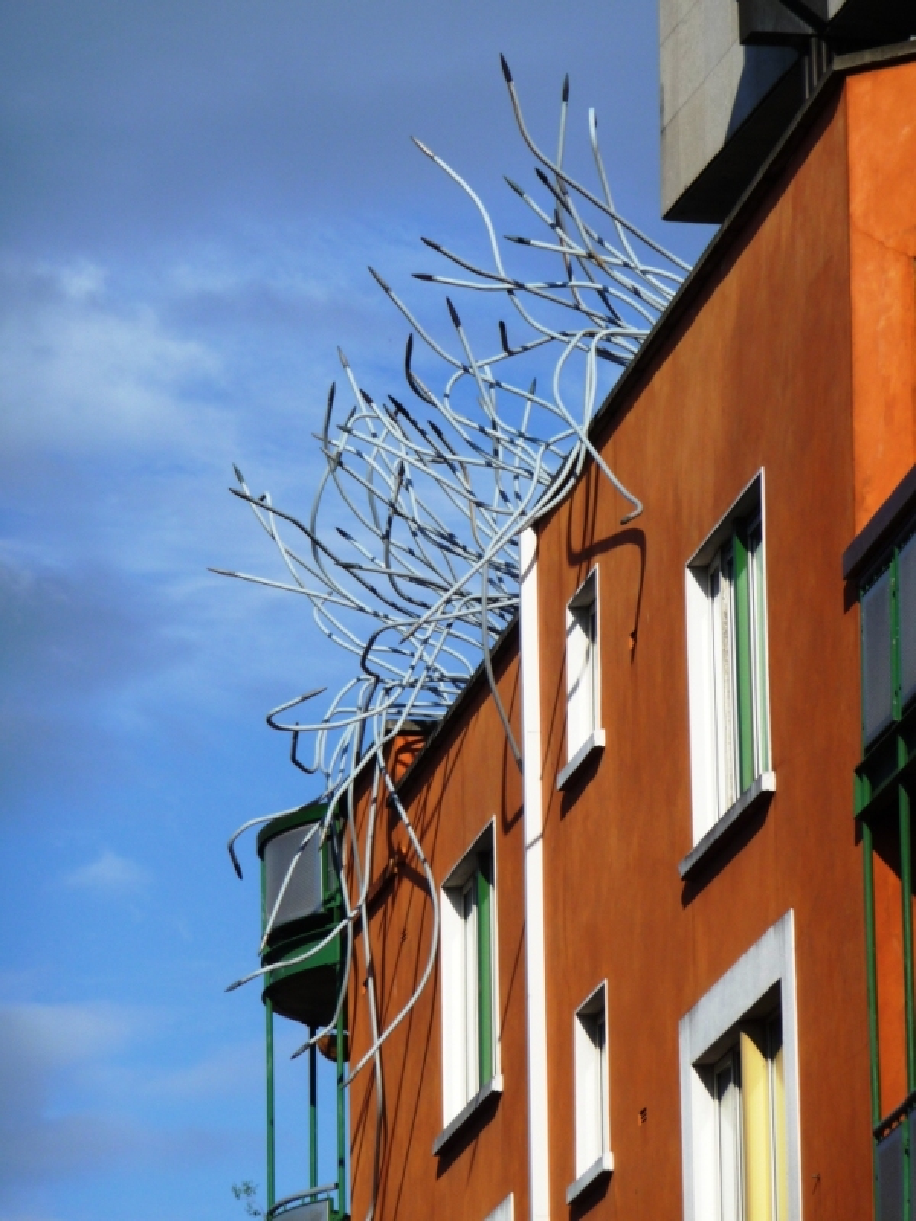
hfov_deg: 6.5
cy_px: 610
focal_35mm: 228
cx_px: 458
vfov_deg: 8.7
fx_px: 8044
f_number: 4.9
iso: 100
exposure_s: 1/1000
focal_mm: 39.2
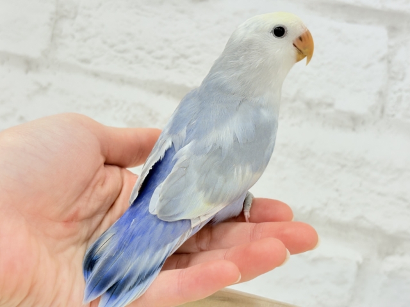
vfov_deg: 28.0
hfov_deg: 36.8
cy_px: 154
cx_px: 205
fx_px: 616
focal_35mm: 52
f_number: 1.6
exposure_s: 1/100
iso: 100
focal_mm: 5.96
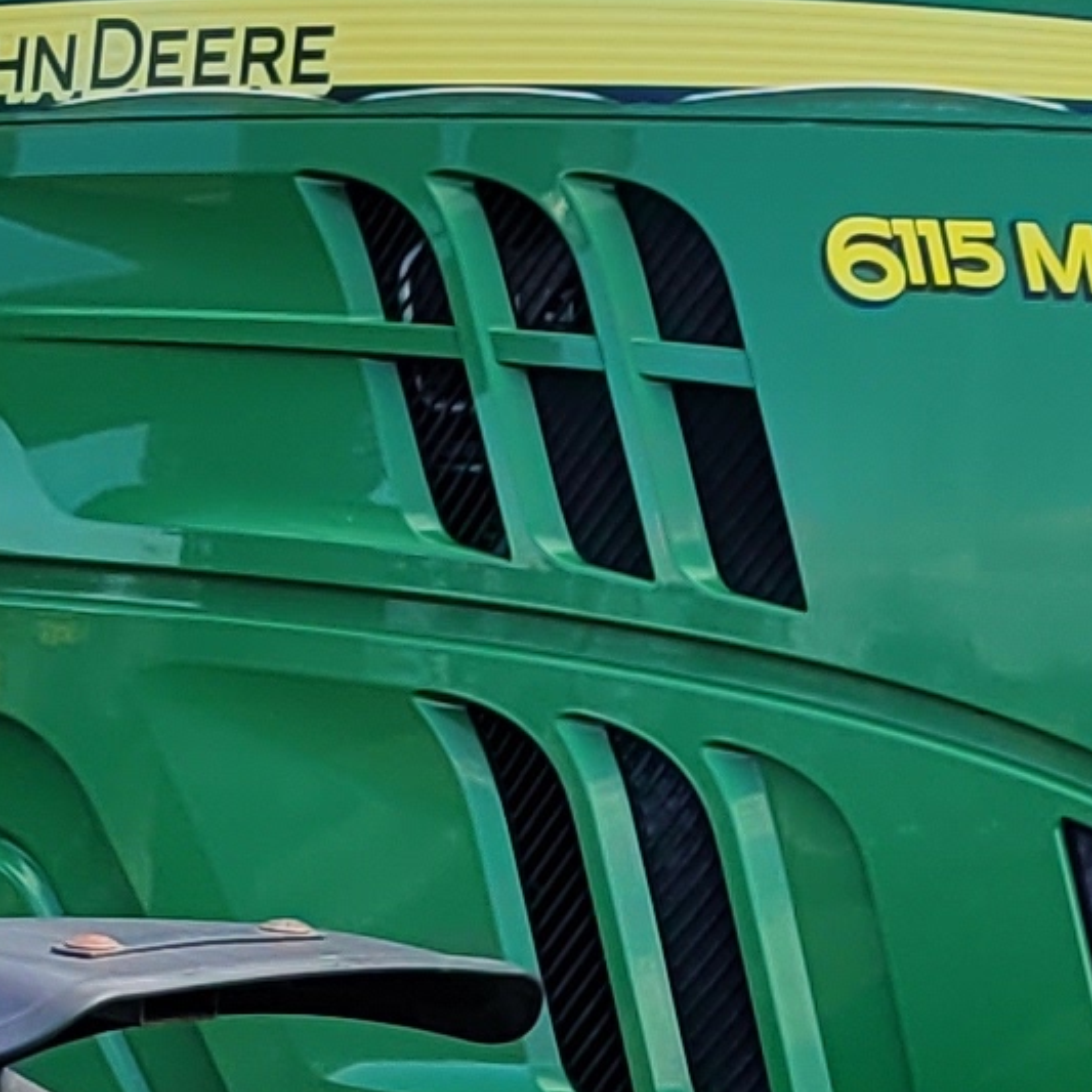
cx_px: 238
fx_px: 6210
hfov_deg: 10.0
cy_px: 1162
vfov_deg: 10.0
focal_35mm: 174
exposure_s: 1/957
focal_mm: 5.4
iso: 40
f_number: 1.8
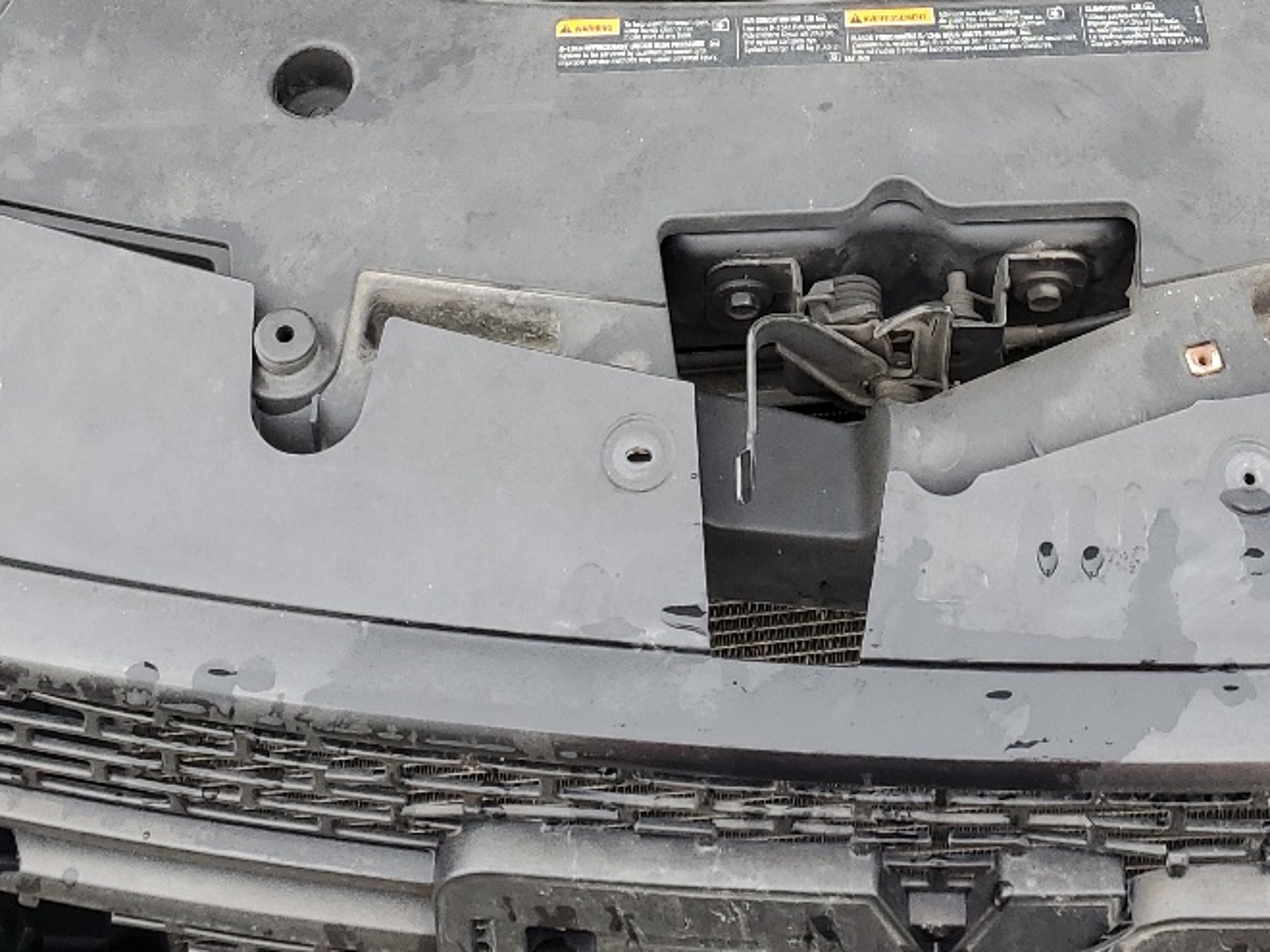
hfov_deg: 30.6
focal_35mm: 63
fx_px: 2311
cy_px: -190
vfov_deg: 21.6
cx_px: 806
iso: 51
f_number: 1.5
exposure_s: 1/120
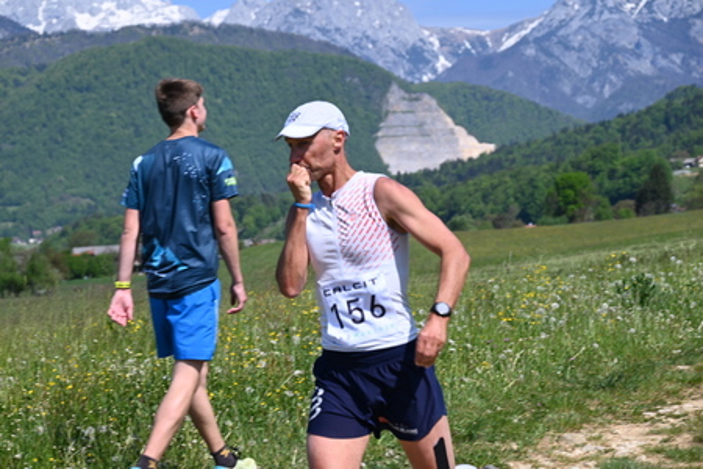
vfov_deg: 13.3
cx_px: 352
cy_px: 234
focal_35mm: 103
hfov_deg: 19.8
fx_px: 2011
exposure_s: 1/400
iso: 100
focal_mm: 103
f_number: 7.1
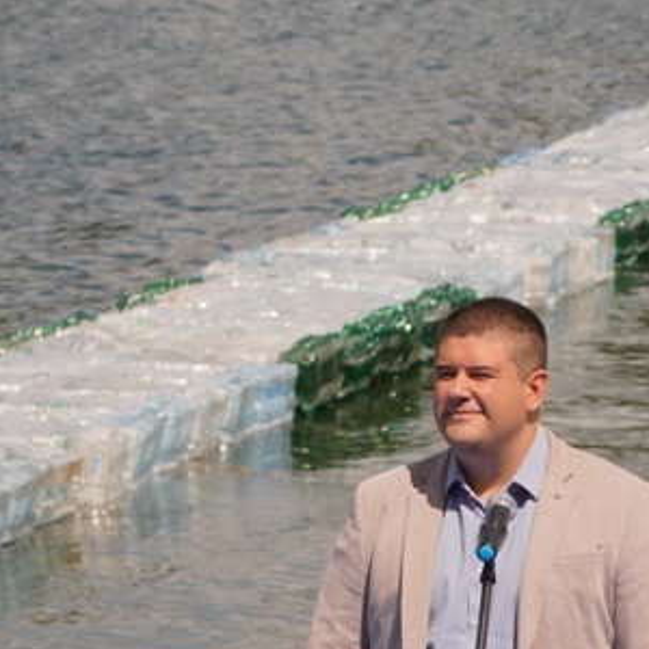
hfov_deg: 4.3
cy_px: 594
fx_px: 8676
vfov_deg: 4.3
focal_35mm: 409
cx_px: 301
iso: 125
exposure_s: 1/800
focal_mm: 103
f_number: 7.1
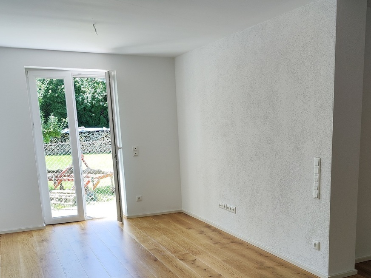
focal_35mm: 38
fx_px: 407
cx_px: 238
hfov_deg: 48.4
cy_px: 213
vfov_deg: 36.7
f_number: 1.69
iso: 64
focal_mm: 7.01
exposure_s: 1/100
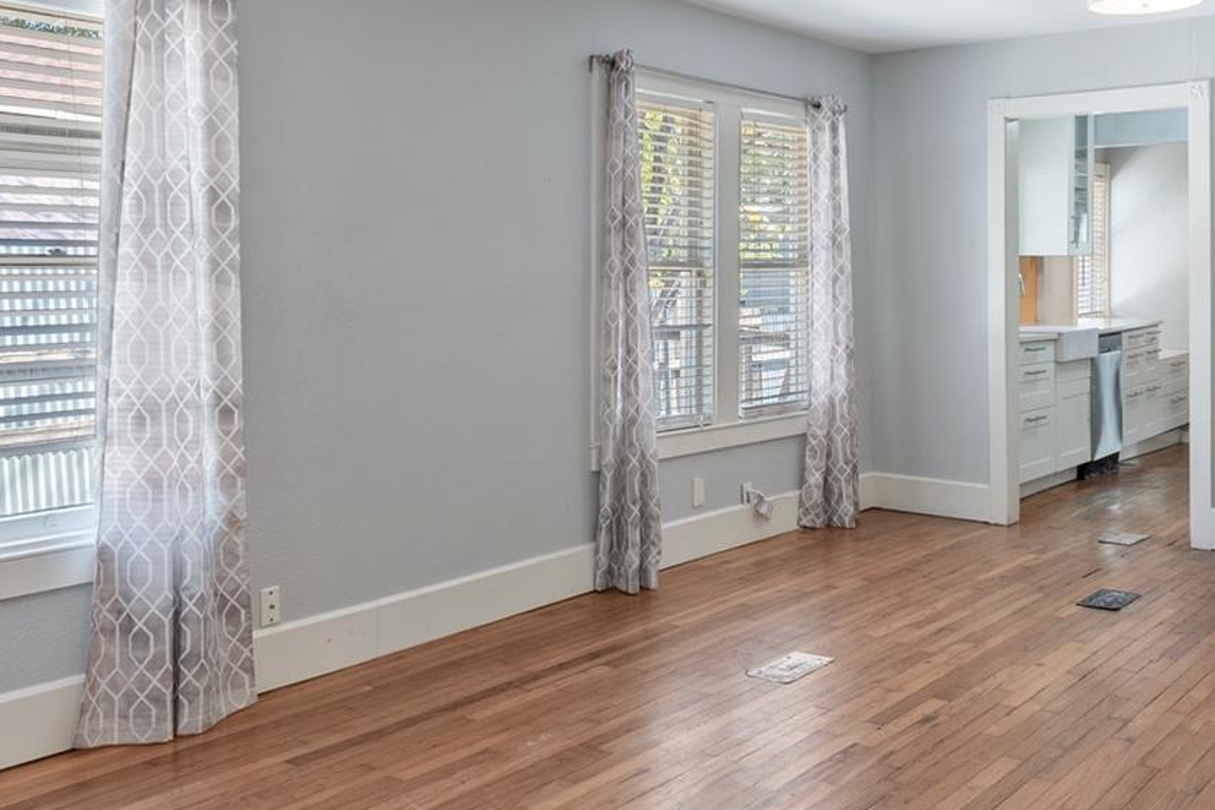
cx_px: 610
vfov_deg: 34.0
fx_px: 1316
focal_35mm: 39
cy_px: 289
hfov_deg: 49.6
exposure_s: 1/8
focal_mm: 16
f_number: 8
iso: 400
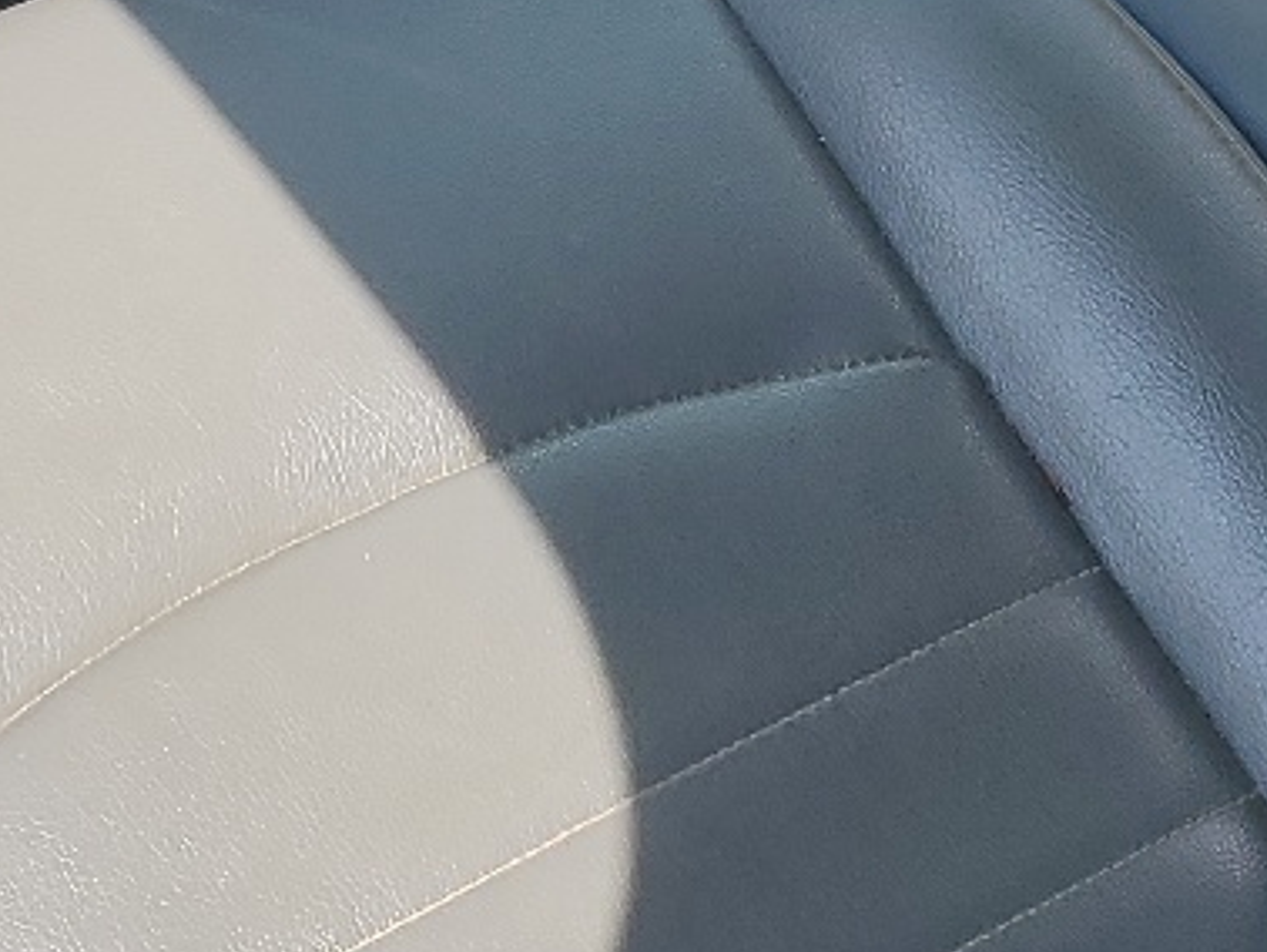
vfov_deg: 12.6
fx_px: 4029
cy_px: -613
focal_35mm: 110
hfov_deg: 17.6
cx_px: 171
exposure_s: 1/833
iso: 50
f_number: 1.5
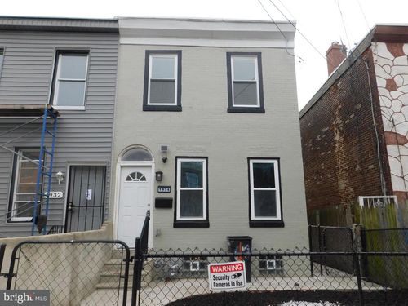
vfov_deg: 54.9
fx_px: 295
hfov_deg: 69.4
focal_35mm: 25
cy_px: 153
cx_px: 204
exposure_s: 1/640
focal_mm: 4.5
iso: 125
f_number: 3.1
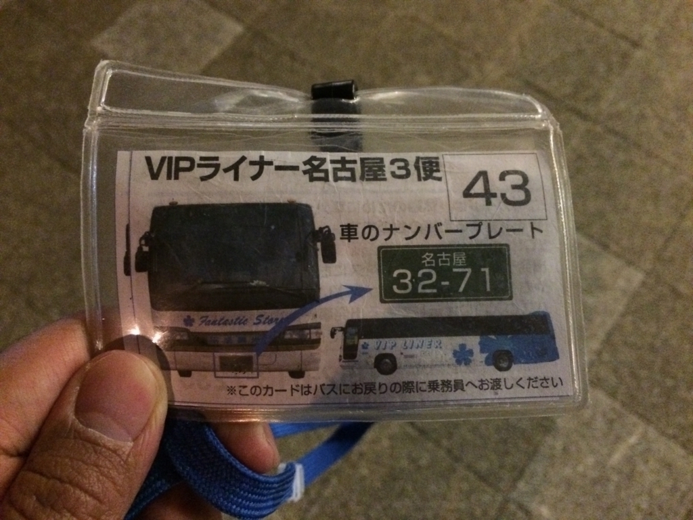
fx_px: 581
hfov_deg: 61.7
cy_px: 260
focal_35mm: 29
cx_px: 346
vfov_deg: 48.2
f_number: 2.2
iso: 640
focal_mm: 4.15
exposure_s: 1/15
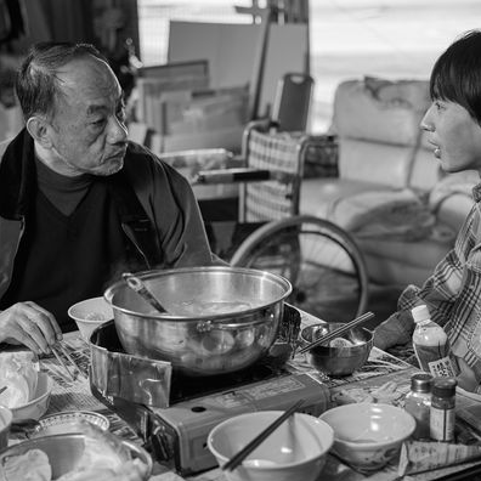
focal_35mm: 67
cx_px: 266
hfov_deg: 25.7
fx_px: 1053
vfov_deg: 25.7
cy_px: 242
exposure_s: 1/160
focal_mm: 52
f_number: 3.2
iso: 250
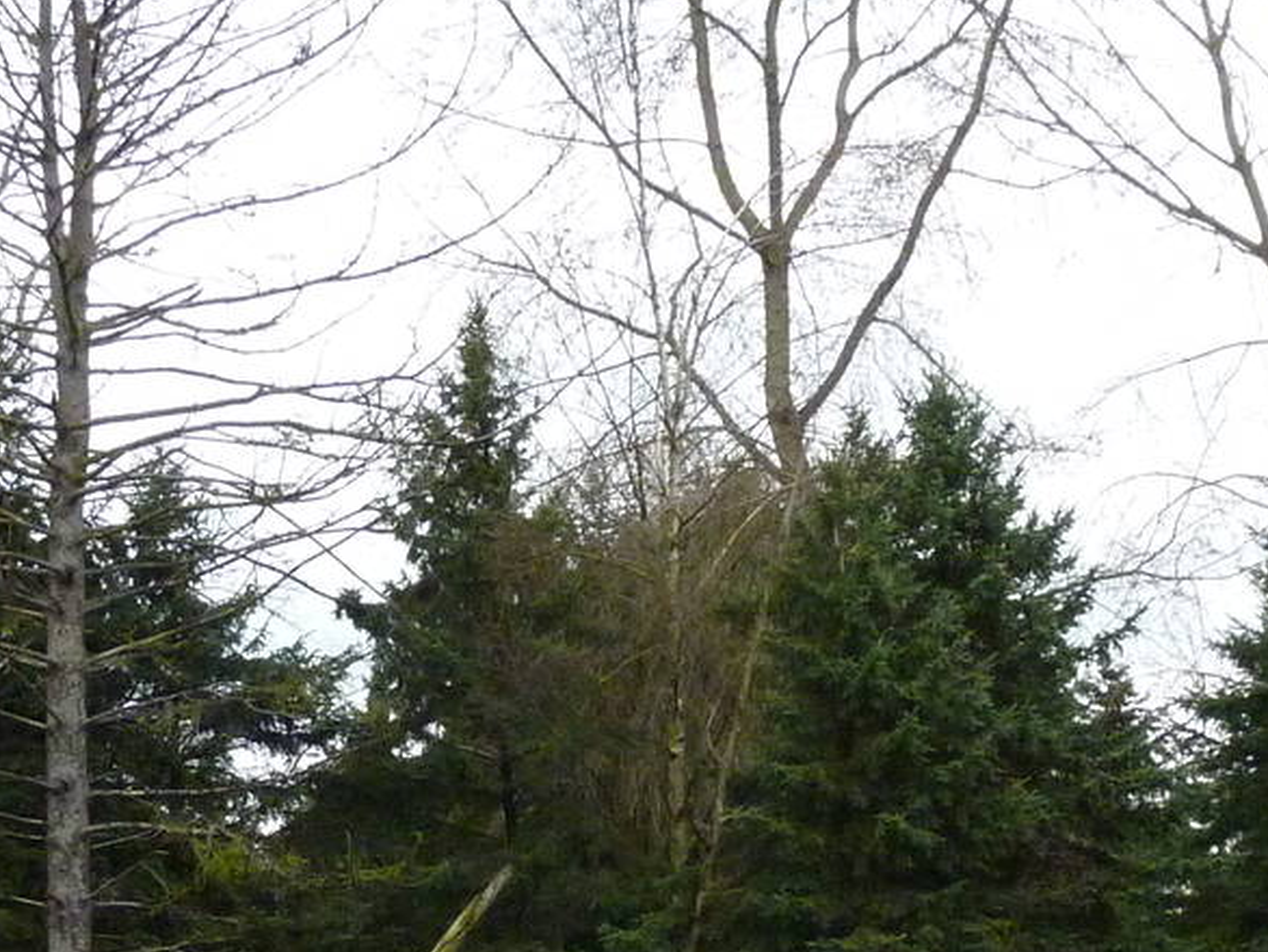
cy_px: 751
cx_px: 428
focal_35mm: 101
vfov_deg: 14.6
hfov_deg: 19.4
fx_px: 3701
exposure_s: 1/320
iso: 400
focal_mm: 6.1
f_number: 3.6
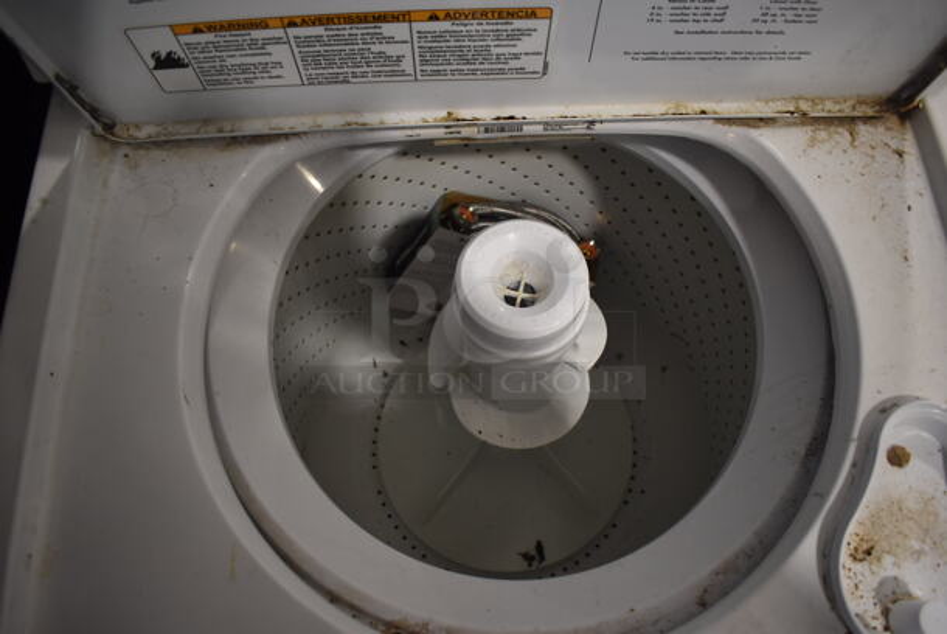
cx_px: 474
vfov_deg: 48.0
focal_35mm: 27
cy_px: 317
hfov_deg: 67.3
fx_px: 711
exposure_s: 1/160
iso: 800
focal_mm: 18
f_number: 3.5
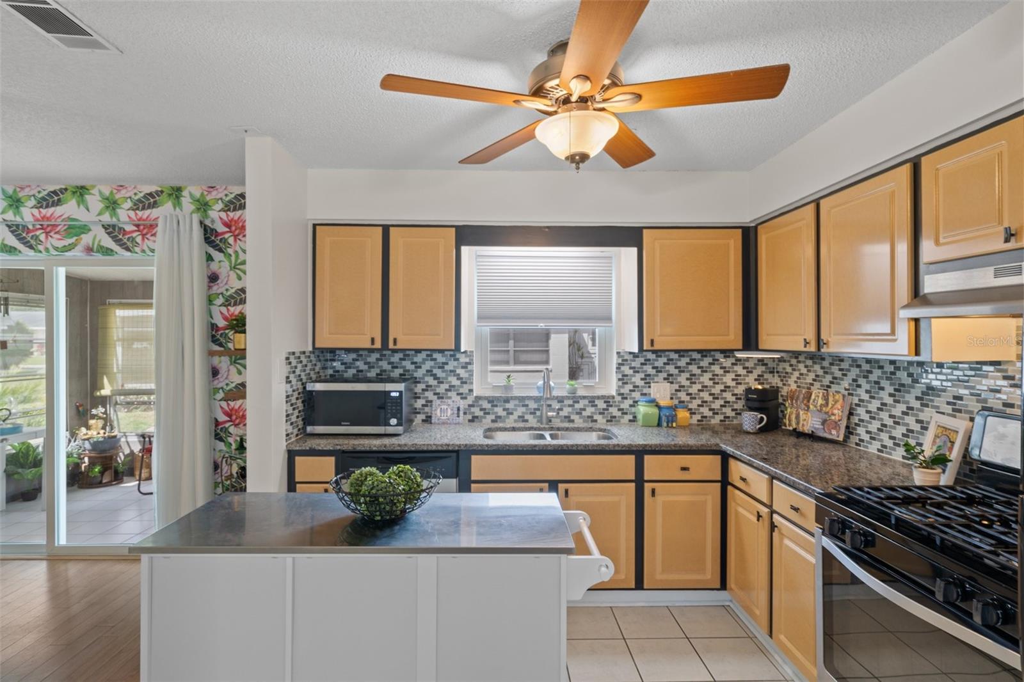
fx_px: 483
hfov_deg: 93.3
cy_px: 341
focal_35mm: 17
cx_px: 512
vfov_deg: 70.4
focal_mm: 17
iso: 320
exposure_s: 1.3
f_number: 9
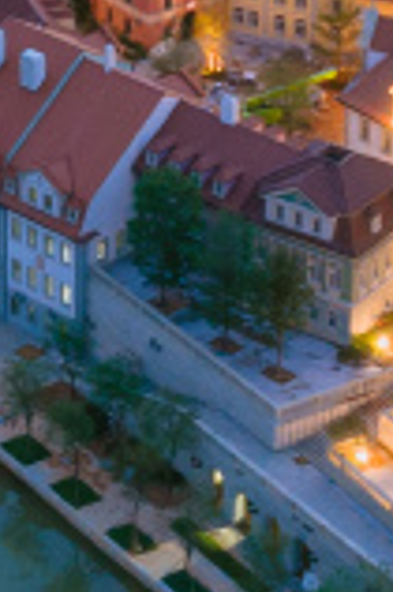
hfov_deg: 8.2
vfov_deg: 11.7
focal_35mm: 167
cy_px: -354
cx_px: 26
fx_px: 2740
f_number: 2.8
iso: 100
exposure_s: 1.6
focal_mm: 8.38
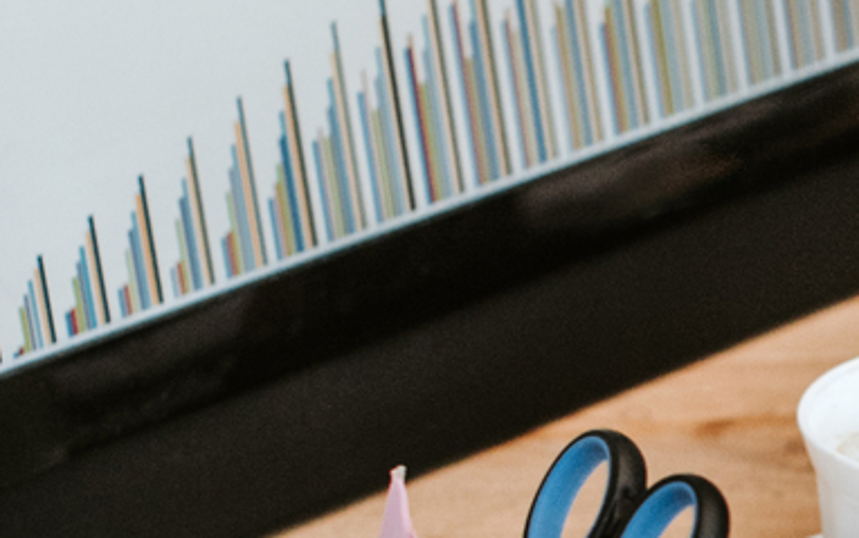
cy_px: 809
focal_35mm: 267
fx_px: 6252
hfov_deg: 7.6
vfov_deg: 4.9
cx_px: 1538
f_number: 3.5
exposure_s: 1/160
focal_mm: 50
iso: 400
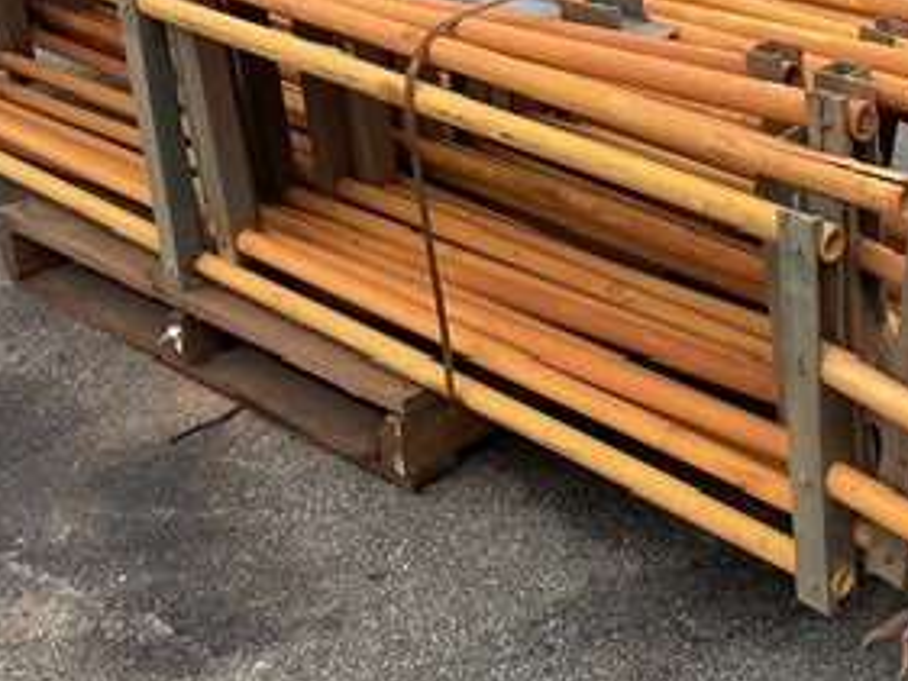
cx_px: 643
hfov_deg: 29.1
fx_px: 1732
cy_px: 229
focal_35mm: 66
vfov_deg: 22.2
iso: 16
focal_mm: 3
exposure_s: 1/1250
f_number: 1.8
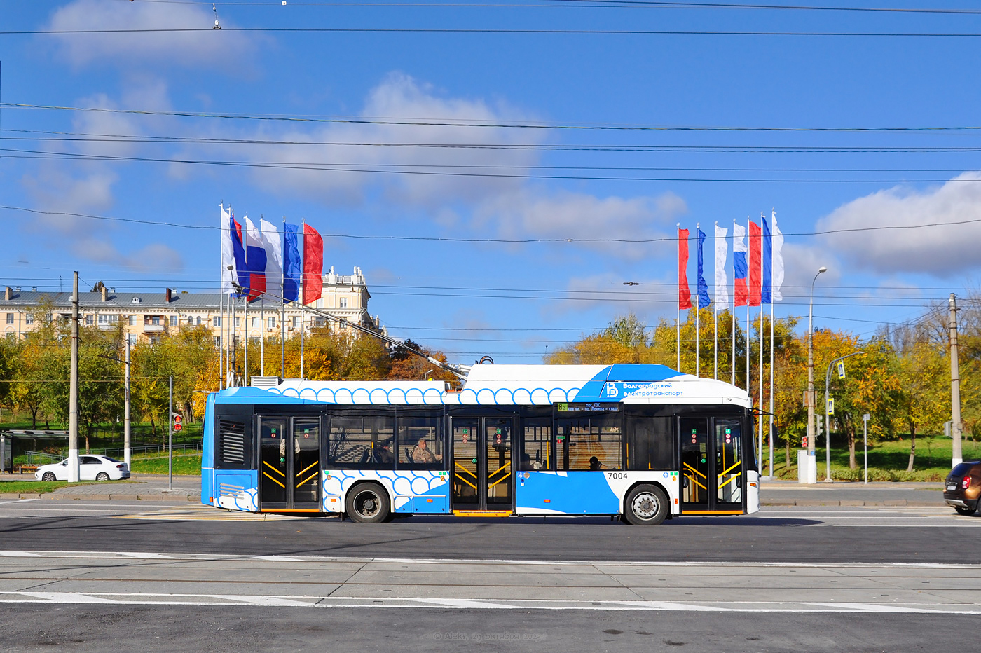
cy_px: 326
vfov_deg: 39.9
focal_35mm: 33
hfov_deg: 57.2
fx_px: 899
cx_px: 490
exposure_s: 1/640
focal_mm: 22
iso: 200
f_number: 9
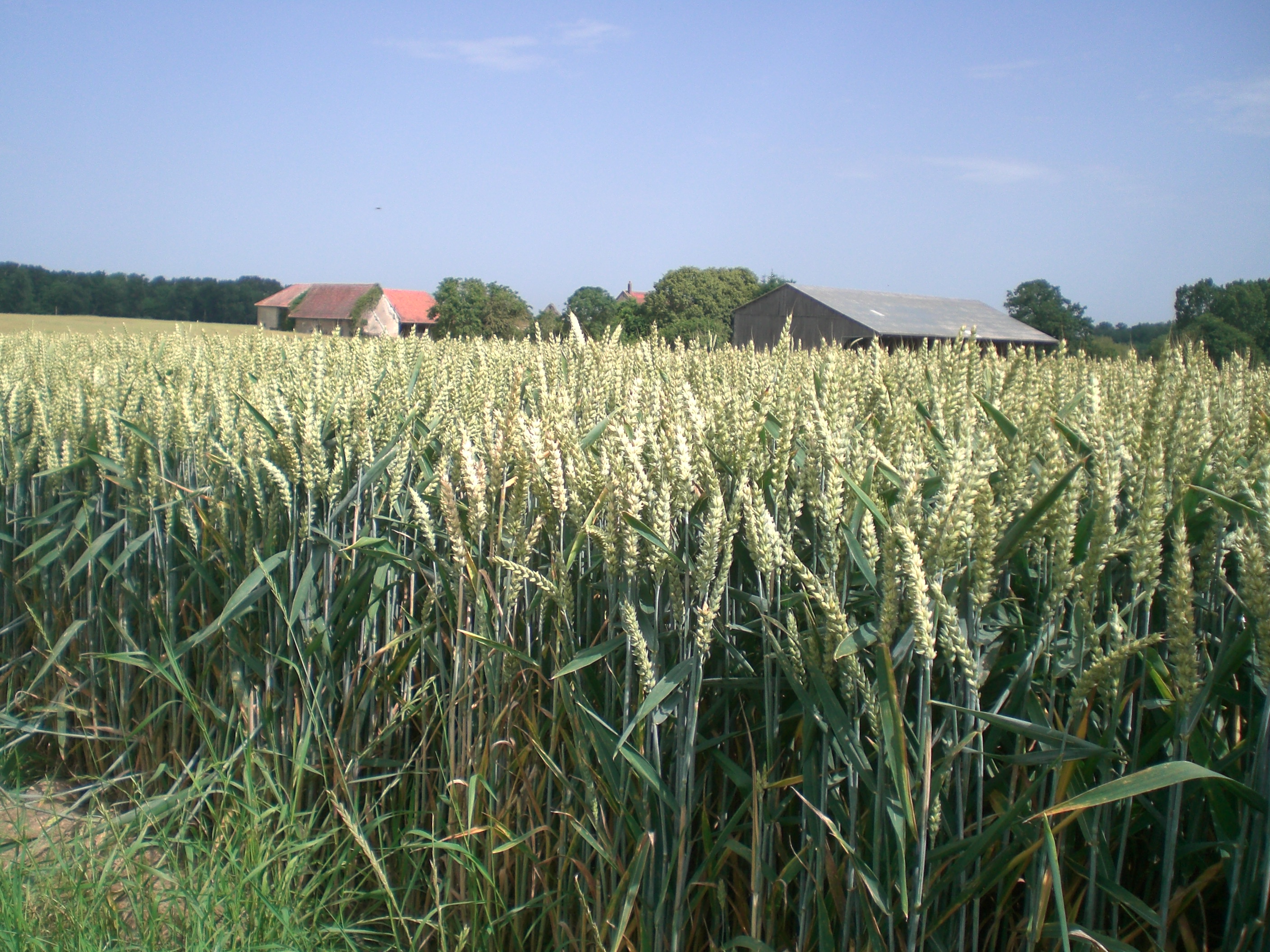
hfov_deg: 49.0
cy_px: 476
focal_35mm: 38
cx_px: 635
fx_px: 1394
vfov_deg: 37.7
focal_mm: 6.3
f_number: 3.1
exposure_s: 1/1000
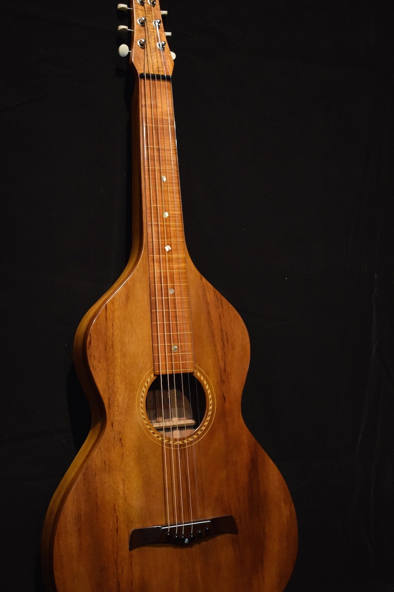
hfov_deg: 24.6
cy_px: 322
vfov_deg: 36.2
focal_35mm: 55
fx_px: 903
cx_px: 178
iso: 2200
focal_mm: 30
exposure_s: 1/30
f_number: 4.2
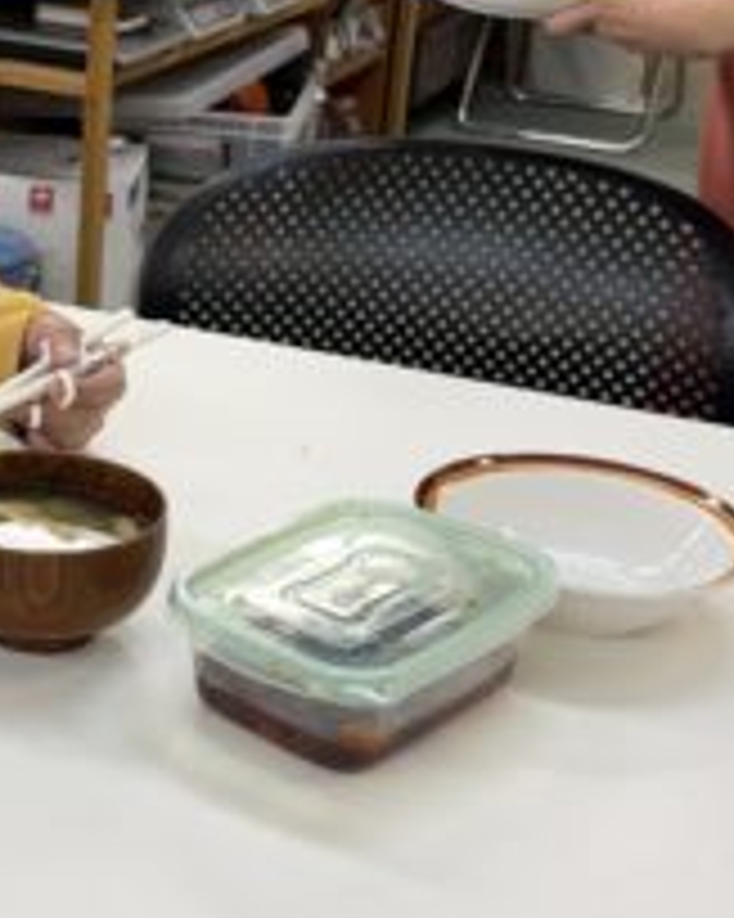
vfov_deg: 27.4
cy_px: 306
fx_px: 1875
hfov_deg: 20.9
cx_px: -113
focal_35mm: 69
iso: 125
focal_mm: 6.76
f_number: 1.78
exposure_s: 1/100
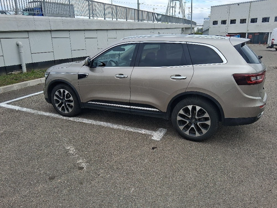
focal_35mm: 26
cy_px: 104
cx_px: 138
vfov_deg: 53.1
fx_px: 208
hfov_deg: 67.3
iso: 25
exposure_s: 1/270
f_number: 1.8
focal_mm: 3.98
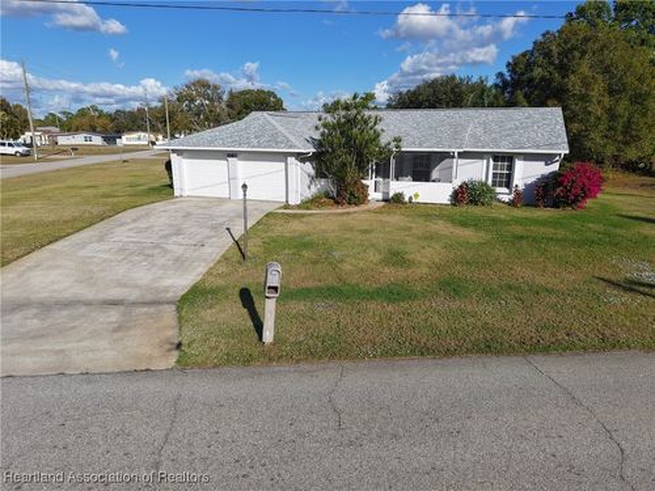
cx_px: 328
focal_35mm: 24
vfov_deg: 56.8
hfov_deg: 71.6
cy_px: 246
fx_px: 454
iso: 100
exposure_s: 1/4000
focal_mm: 8.67
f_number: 1.8
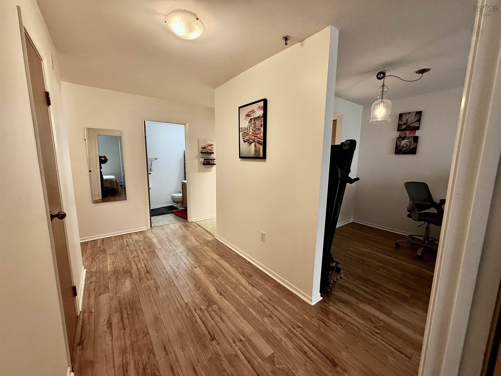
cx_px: 250
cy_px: 188
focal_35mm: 14
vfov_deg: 85.7
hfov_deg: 102.1
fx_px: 203
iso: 200
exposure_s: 1/60
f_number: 2.2
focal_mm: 2.22
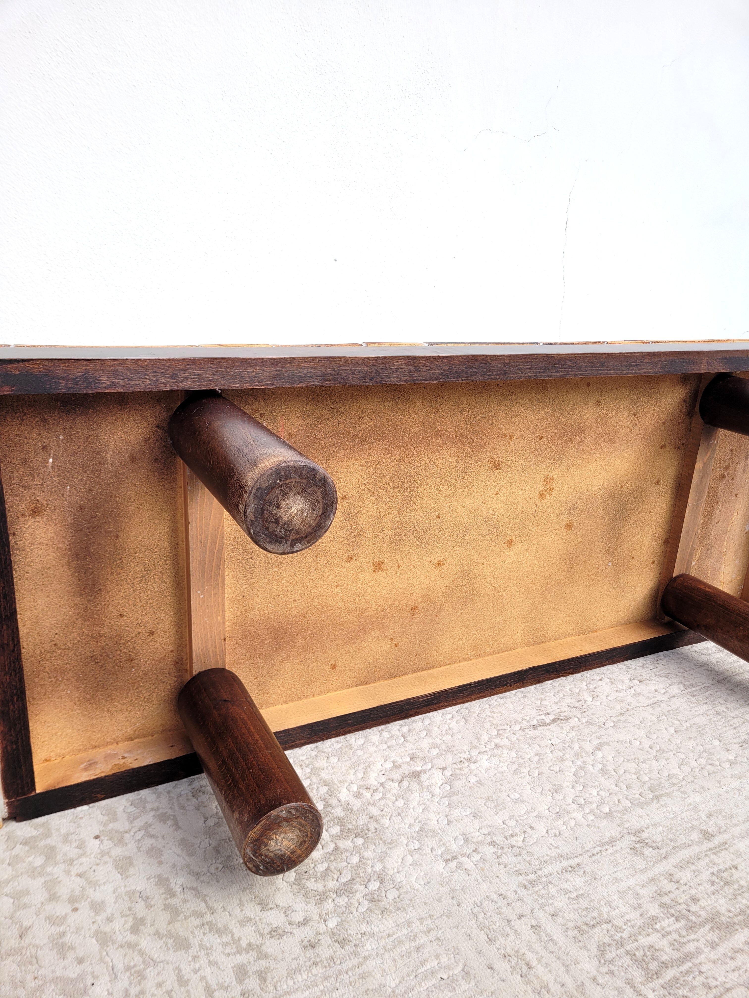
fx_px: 750
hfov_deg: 53.1
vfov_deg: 67.3
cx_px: 374
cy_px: 499
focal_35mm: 26
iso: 40
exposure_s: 1/1225
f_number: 1.8
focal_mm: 5.4
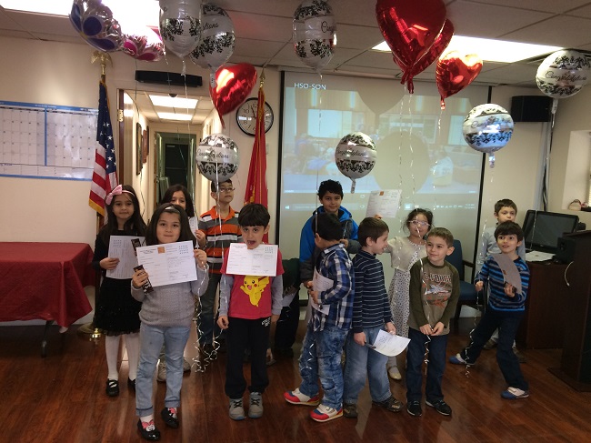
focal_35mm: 29
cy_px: 222
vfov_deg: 48.2
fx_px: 495
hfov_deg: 61.7
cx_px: 296
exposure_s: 1/30
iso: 100
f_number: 2.2
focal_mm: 4.15
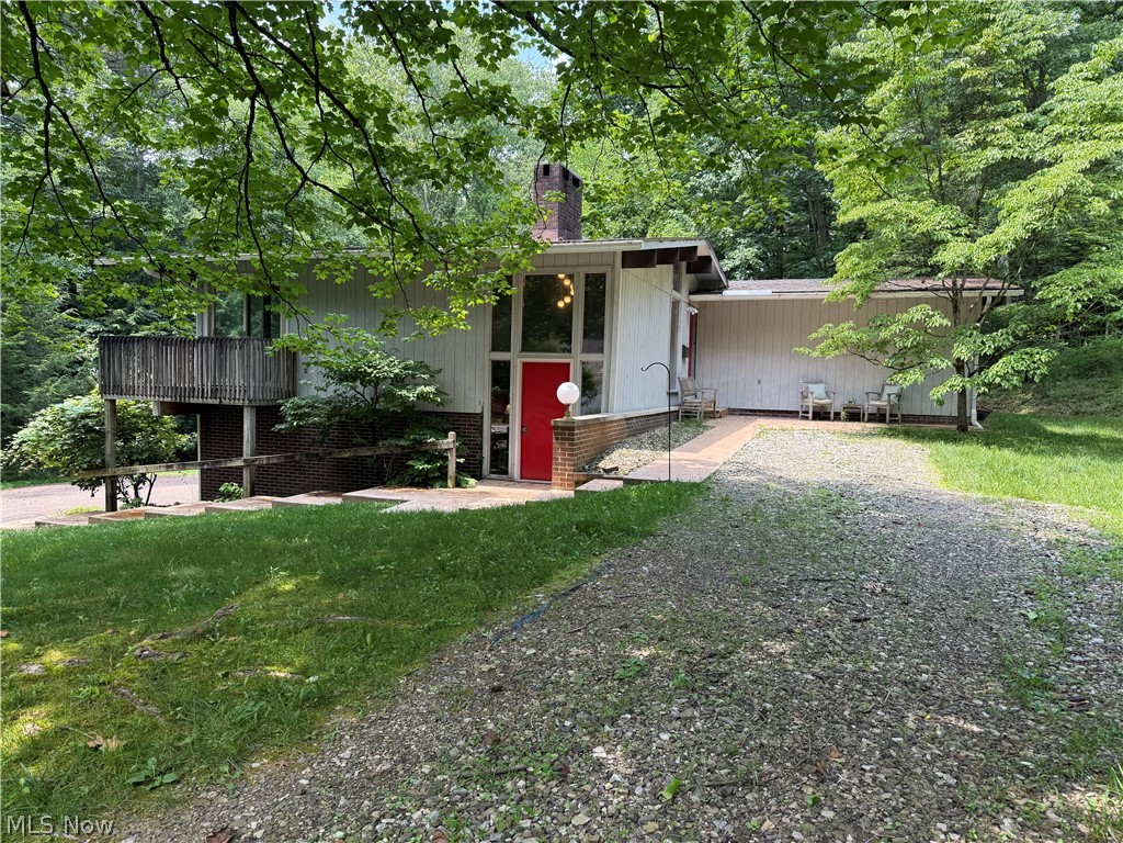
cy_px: 422
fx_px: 779
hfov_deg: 71.6
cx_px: 562
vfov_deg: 56.8
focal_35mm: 24
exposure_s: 1/440
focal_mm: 6.76
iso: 80
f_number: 1.78
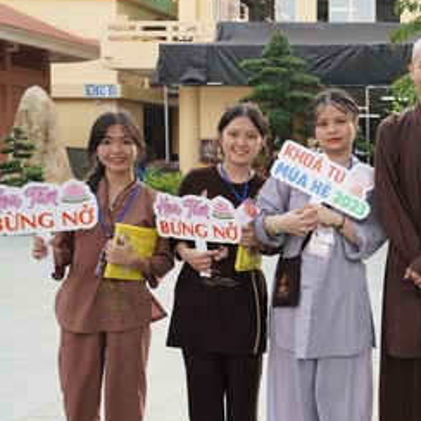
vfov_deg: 22.5
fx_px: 1059
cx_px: 547
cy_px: 223
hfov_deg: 20.5
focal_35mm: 77
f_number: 5.6
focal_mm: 34
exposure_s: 1/250
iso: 400
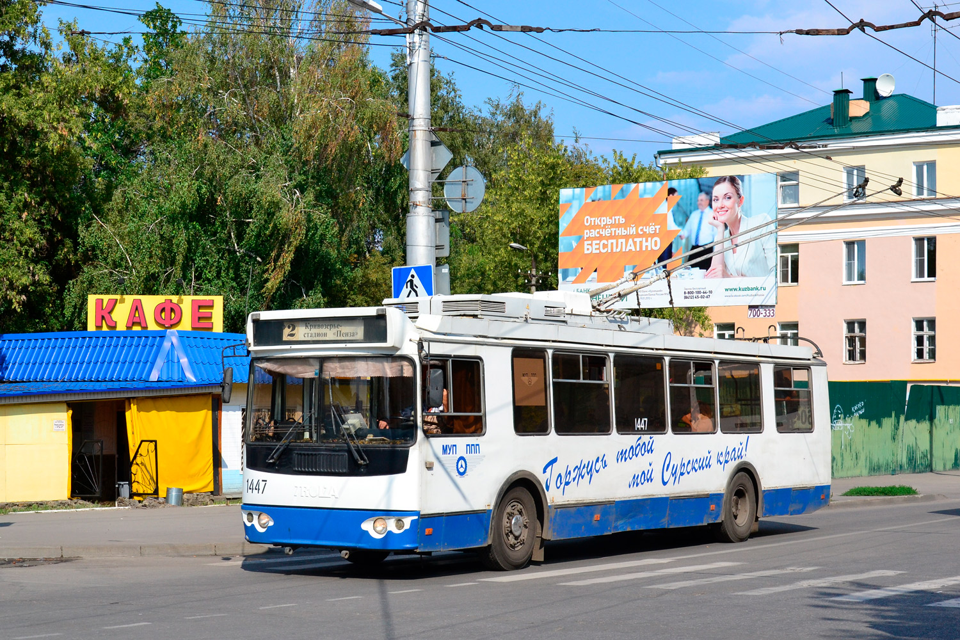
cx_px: 480
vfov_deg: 25.8
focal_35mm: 52
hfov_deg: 37.9
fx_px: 1400
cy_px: 320
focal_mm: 35
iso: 400
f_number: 8
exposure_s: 1/1000
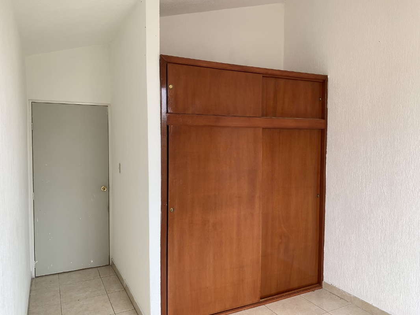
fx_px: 316
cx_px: 210
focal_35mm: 26
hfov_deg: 67.3
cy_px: 158
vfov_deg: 53.1
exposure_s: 1/122
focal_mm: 4.25
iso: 25
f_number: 1.8
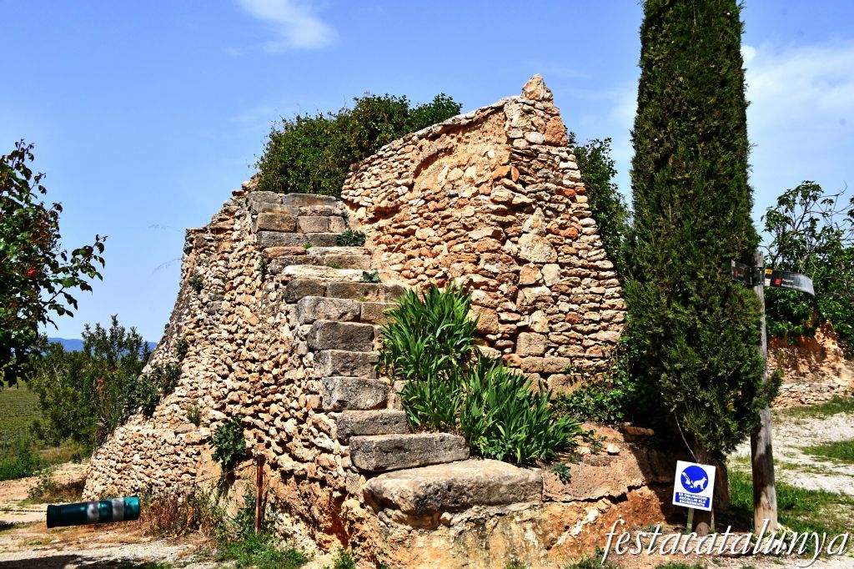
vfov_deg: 36.8
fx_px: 854
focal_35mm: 36
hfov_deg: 53.1
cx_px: 427
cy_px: 284
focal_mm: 24
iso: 1000
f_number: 16
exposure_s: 1/1000
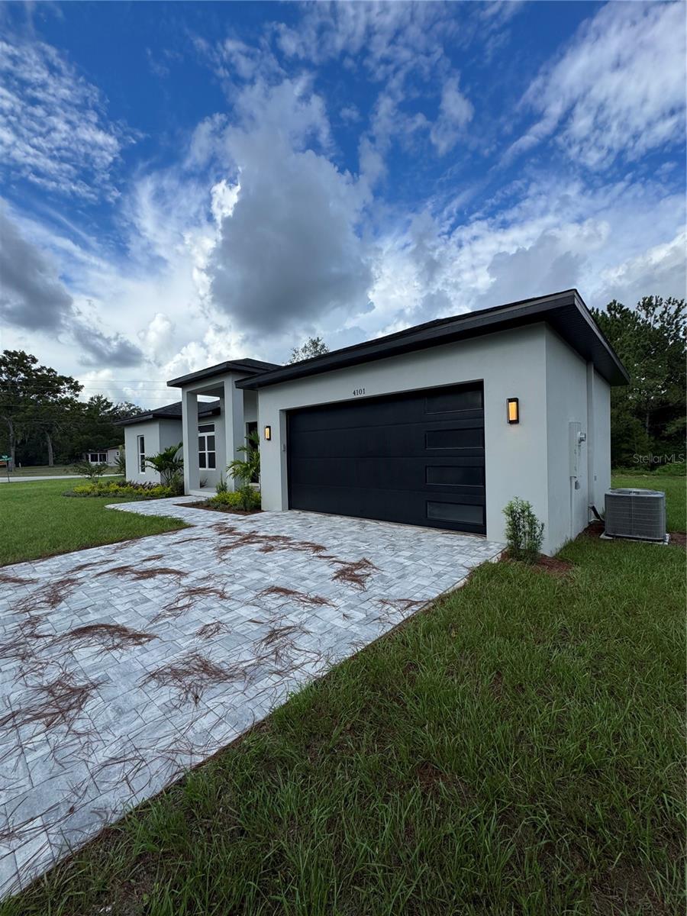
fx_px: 370
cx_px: 344
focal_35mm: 14
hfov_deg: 85.7
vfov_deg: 102.1
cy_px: 458
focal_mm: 2.22
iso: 40
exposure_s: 1/1217
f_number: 2.2
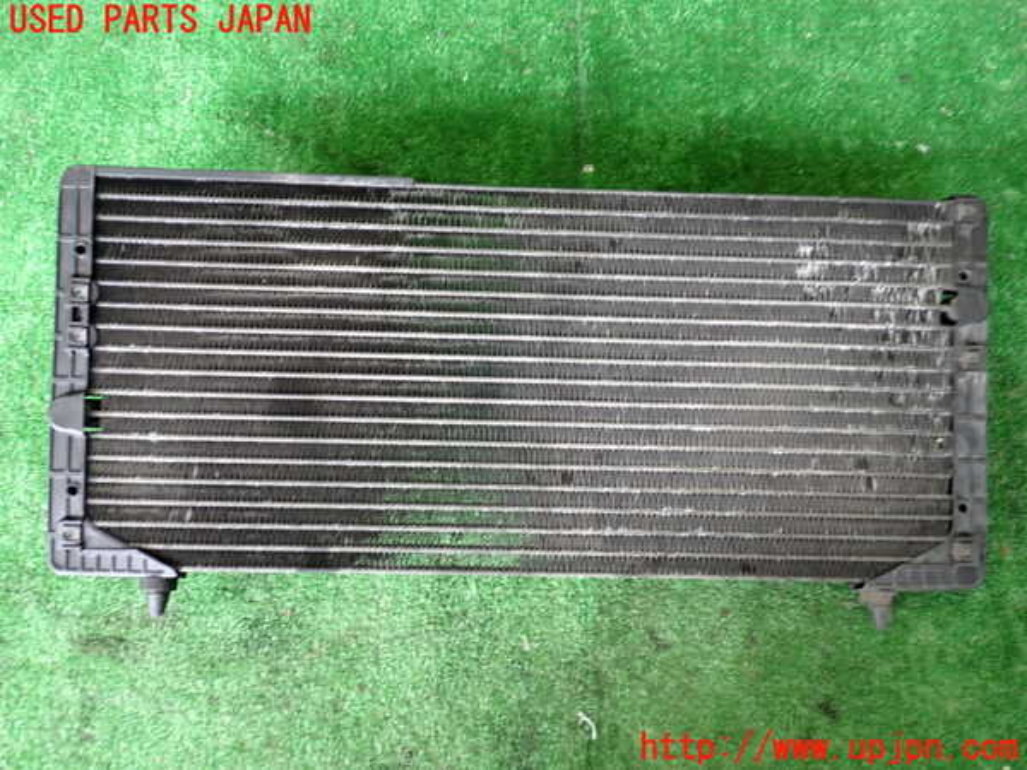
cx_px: 514
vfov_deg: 46.8
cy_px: 385
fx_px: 890
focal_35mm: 30
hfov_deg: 60.0
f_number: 2.3
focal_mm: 5.4
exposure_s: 1/30
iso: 320
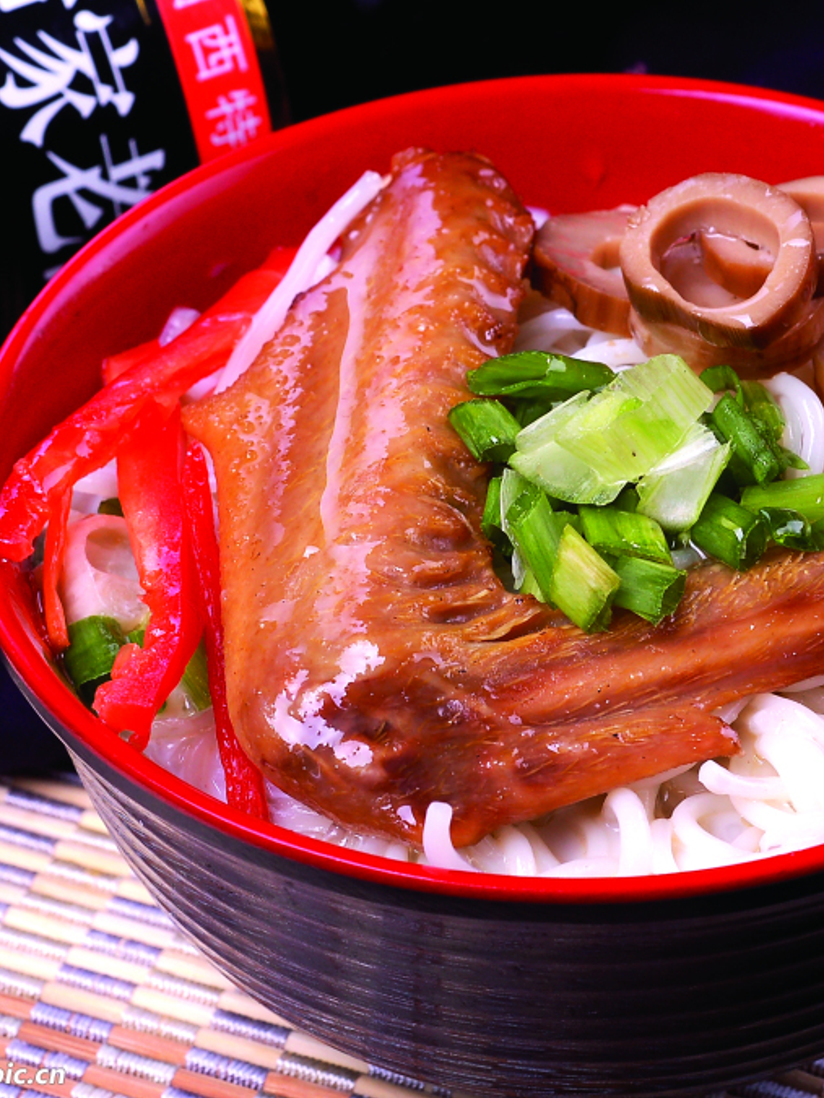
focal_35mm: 131
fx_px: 4158
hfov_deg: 11.3
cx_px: 554
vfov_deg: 15.1
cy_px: 550
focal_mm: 60
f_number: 13
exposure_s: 1/200
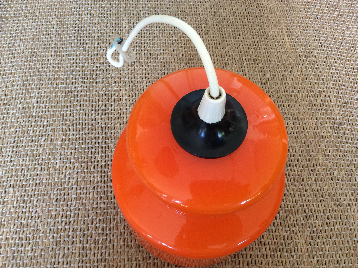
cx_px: 179
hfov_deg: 56.9
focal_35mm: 32
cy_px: 134
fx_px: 330
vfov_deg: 44.1
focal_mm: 3.3
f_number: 2.4
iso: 125
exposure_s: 1/25
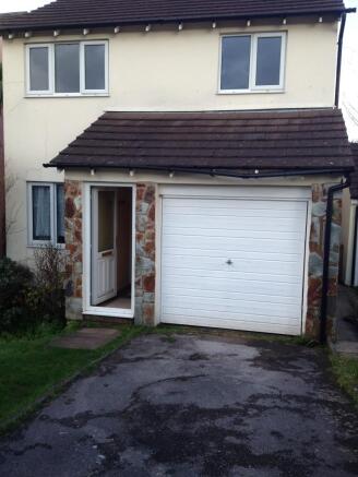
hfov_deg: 40.7
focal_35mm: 35
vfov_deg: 52.6
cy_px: 238
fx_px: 482
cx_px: 179
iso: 50
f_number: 2.4
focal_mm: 4.28
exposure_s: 1/303
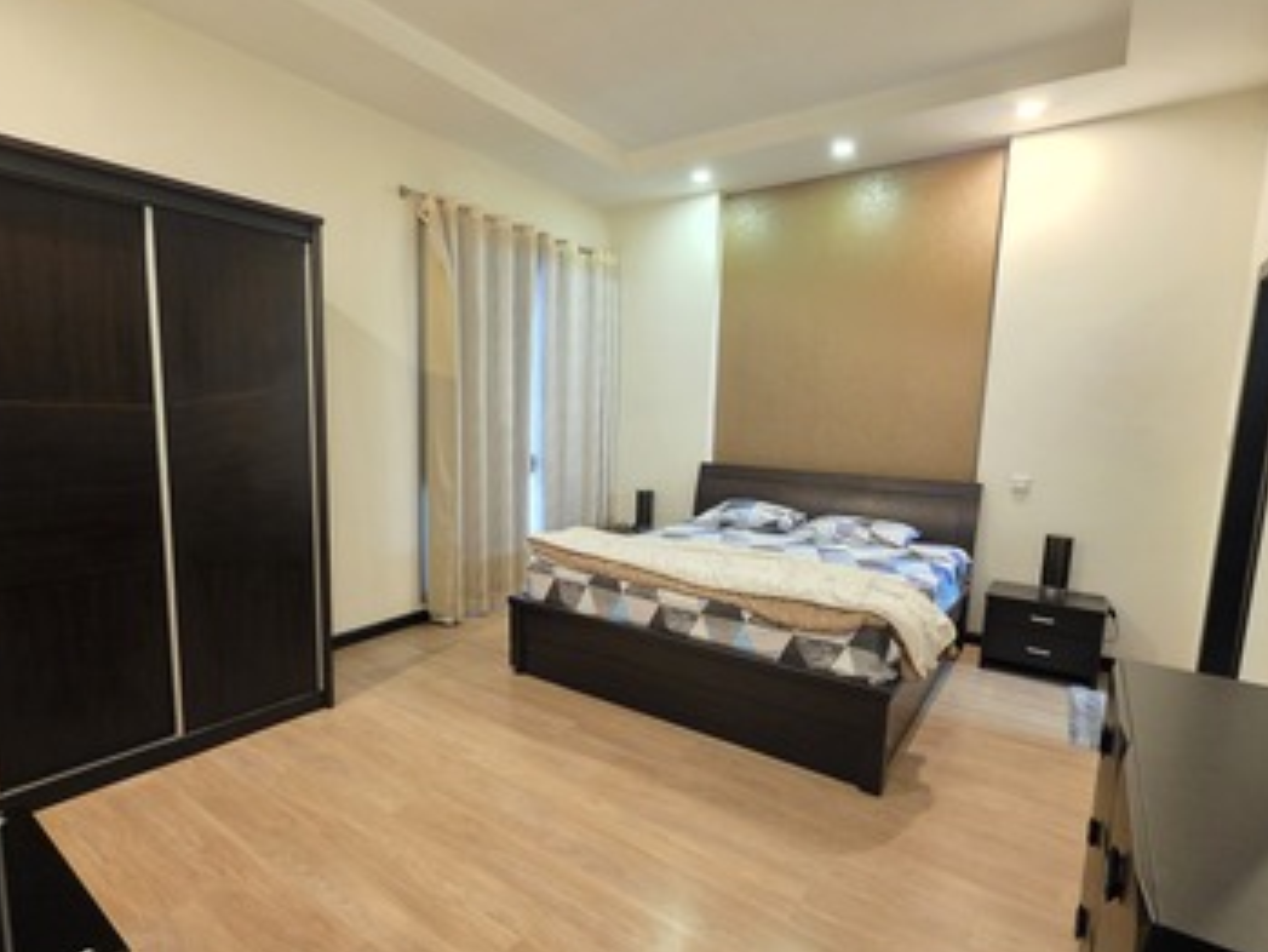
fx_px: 623
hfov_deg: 90.9
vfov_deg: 74.6
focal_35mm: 17
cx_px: 598
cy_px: 514
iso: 1000
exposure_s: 1/33.3
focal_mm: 2.2
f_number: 1.9
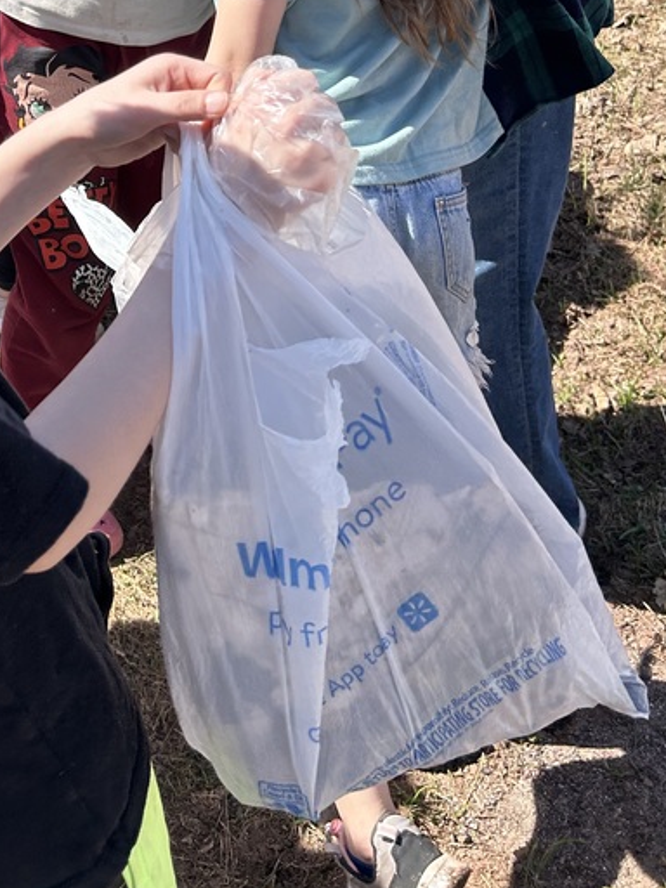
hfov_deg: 27.4
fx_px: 1334
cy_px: 19
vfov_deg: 33.9
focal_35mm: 52
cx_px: 114
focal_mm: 5.7
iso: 50
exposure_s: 1/1597
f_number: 1.5
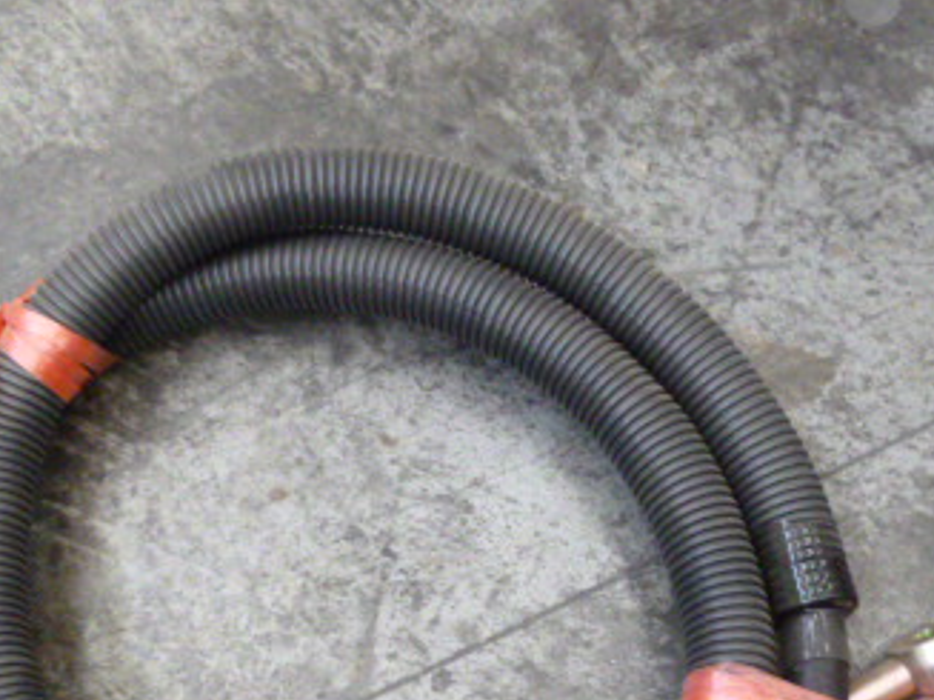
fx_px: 1322
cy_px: 591
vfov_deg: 28.8
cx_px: 431
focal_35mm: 49
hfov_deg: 38.9
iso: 800
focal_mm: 4.5
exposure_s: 1/20
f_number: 3.1
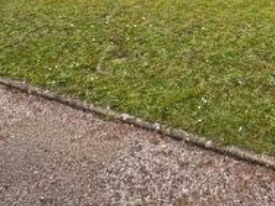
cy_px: -147
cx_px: 290
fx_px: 413
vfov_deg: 20.9
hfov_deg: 33.0
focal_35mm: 52
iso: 50
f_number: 2.2
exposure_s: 1/1160
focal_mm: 2.22
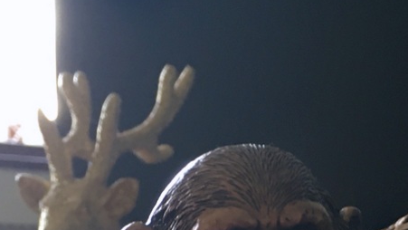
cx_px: 223
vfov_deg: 9.8
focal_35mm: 112
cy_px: 517
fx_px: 1212
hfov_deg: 19.1
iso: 80
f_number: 2.2
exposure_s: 1/33
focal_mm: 4.15
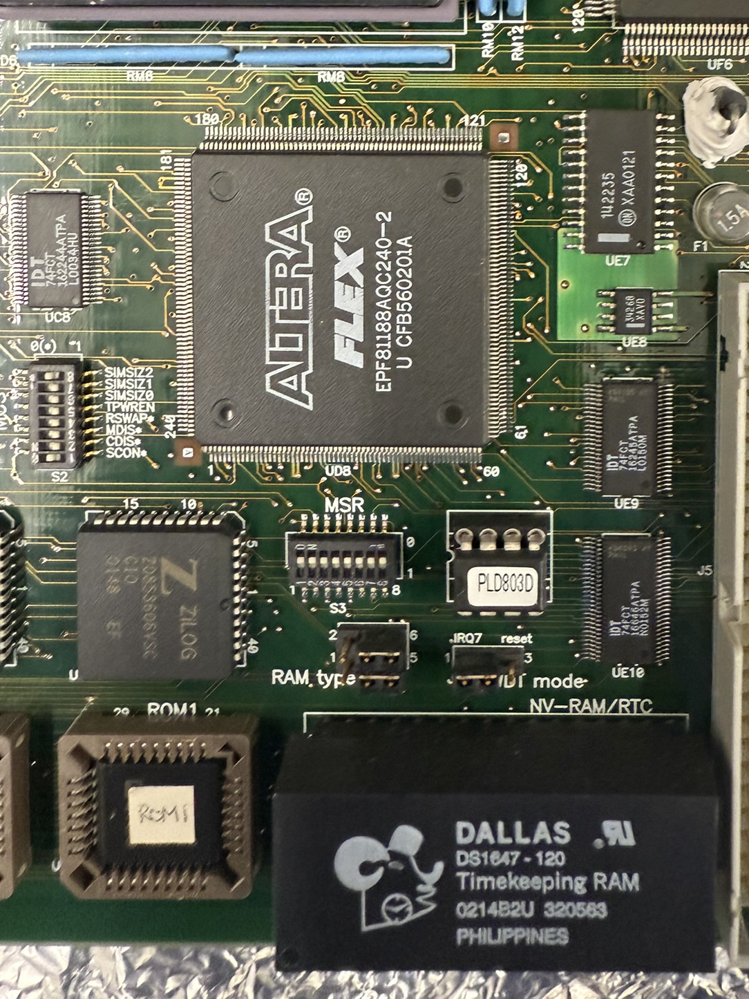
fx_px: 981
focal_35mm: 34
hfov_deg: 41.1
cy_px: 301
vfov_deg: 52.5
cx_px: 511
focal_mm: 2.22
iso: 640
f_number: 2.2
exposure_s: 1/50
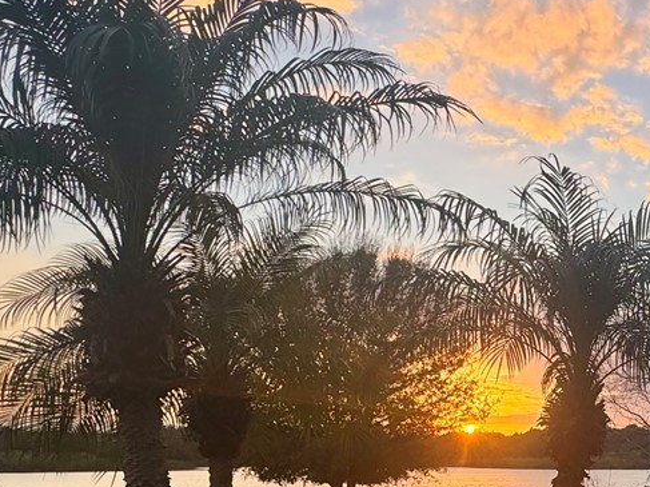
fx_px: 864
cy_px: 334
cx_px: 634
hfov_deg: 37.3
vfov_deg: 31.2
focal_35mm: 46
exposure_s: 1/384
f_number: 2.2
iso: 40
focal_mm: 2.22
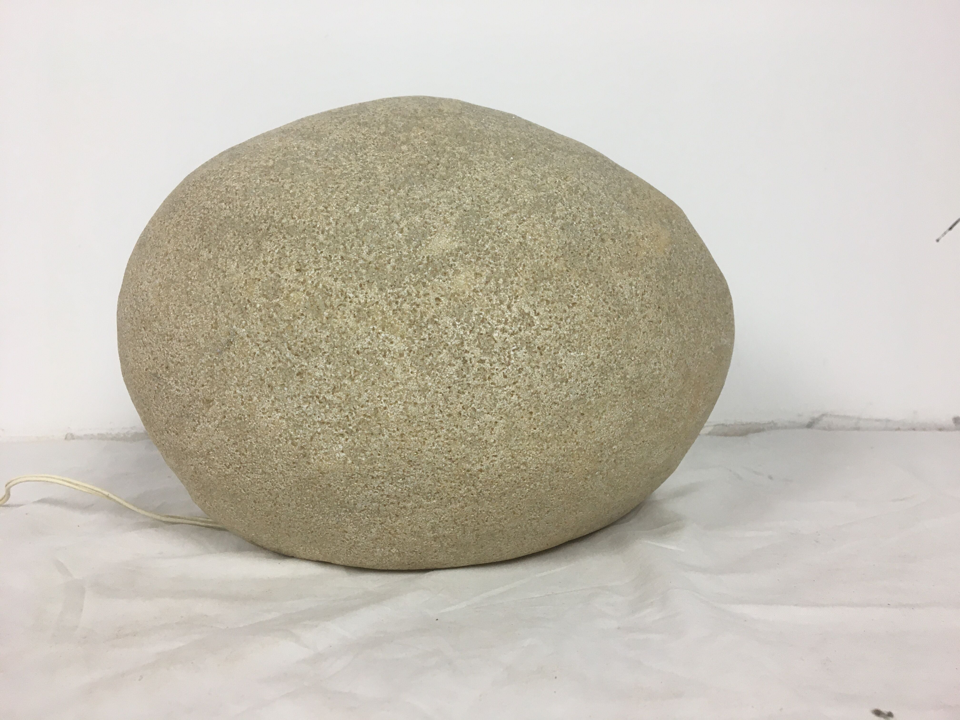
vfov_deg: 48.2
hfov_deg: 61.7
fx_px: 804
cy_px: 360
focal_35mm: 29
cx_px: 480
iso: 40
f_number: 2.2
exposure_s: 1/33
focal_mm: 4.15
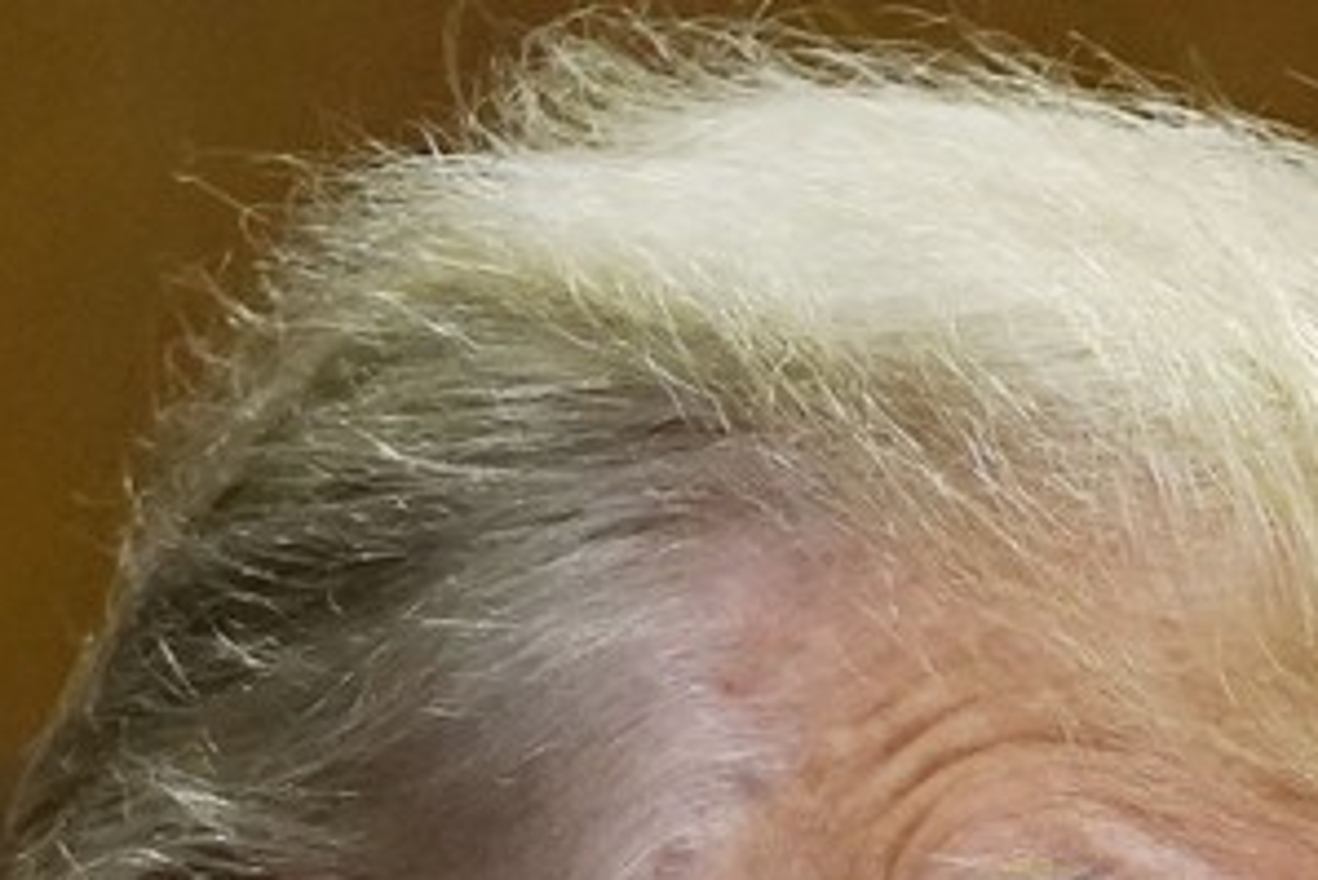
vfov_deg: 1.1
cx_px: 1084
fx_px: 44685
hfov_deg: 1.7
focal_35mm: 1220
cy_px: 1771
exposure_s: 1/250
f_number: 4.5
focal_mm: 194
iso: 4000
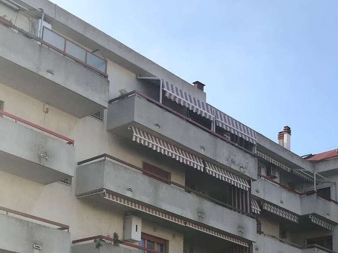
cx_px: 185
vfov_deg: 21.2
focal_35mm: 66
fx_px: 644
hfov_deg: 29.4
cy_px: 270
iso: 20
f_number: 1.8
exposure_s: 1/1520
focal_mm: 3.99
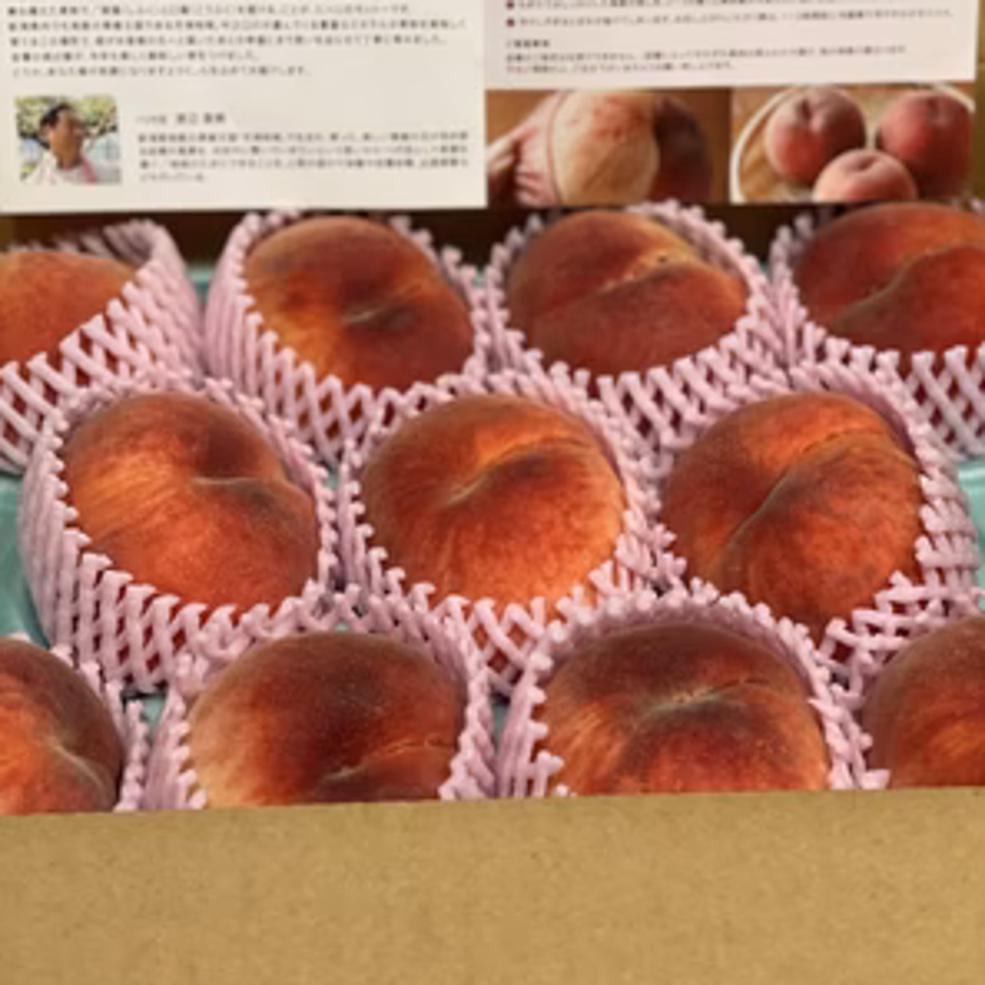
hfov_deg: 27.7
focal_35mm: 62
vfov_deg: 27.7
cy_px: 411
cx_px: 494
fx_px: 1996
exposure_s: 1/33
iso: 125
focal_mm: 6
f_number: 2
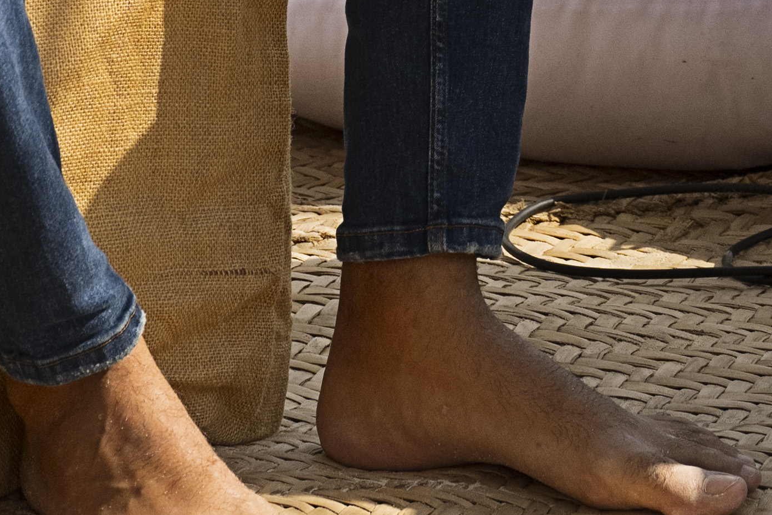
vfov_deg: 5.6
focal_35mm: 237
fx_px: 5082
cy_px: -794
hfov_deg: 8.7
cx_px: 413
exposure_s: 1/1600
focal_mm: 40
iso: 400
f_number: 4.5
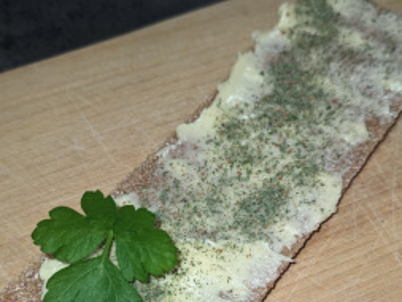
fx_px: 500
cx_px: 193
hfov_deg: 43.8
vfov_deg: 33.2
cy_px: 211
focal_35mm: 43
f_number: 1.73
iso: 62
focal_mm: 4.38
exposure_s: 1/99.9
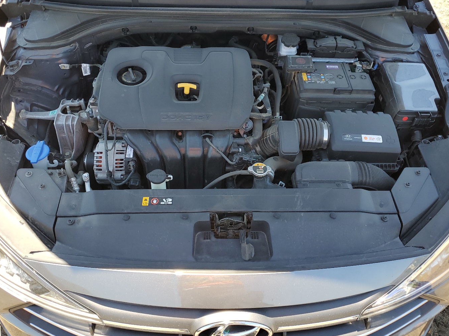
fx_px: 402
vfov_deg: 45.2
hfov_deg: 58.4
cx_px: 227
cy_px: 138
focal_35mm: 31
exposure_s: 1/417
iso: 50
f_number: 1.5
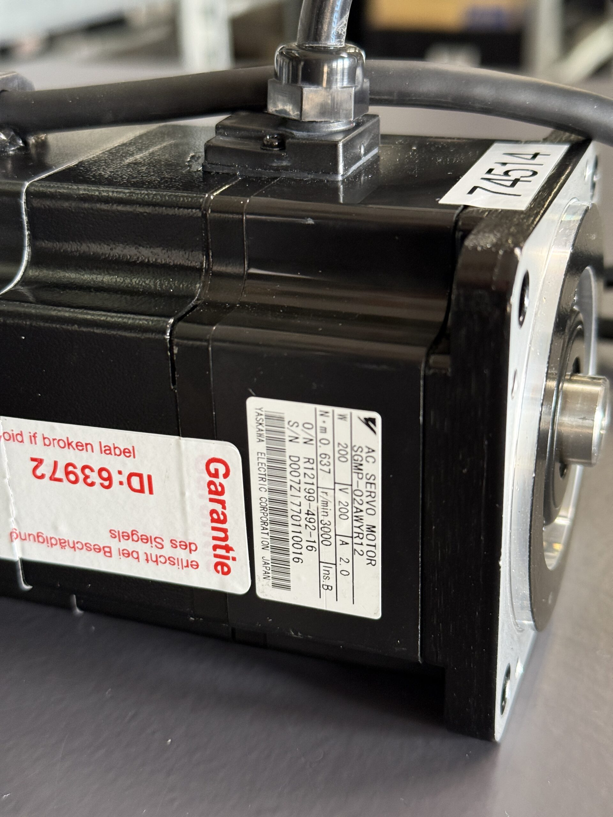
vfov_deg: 39.7
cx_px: 306
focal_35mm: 48
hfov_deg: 30.3
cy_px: 408
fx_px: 1133
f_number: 1.78
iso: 200
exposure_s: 1/50
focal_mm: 6.76
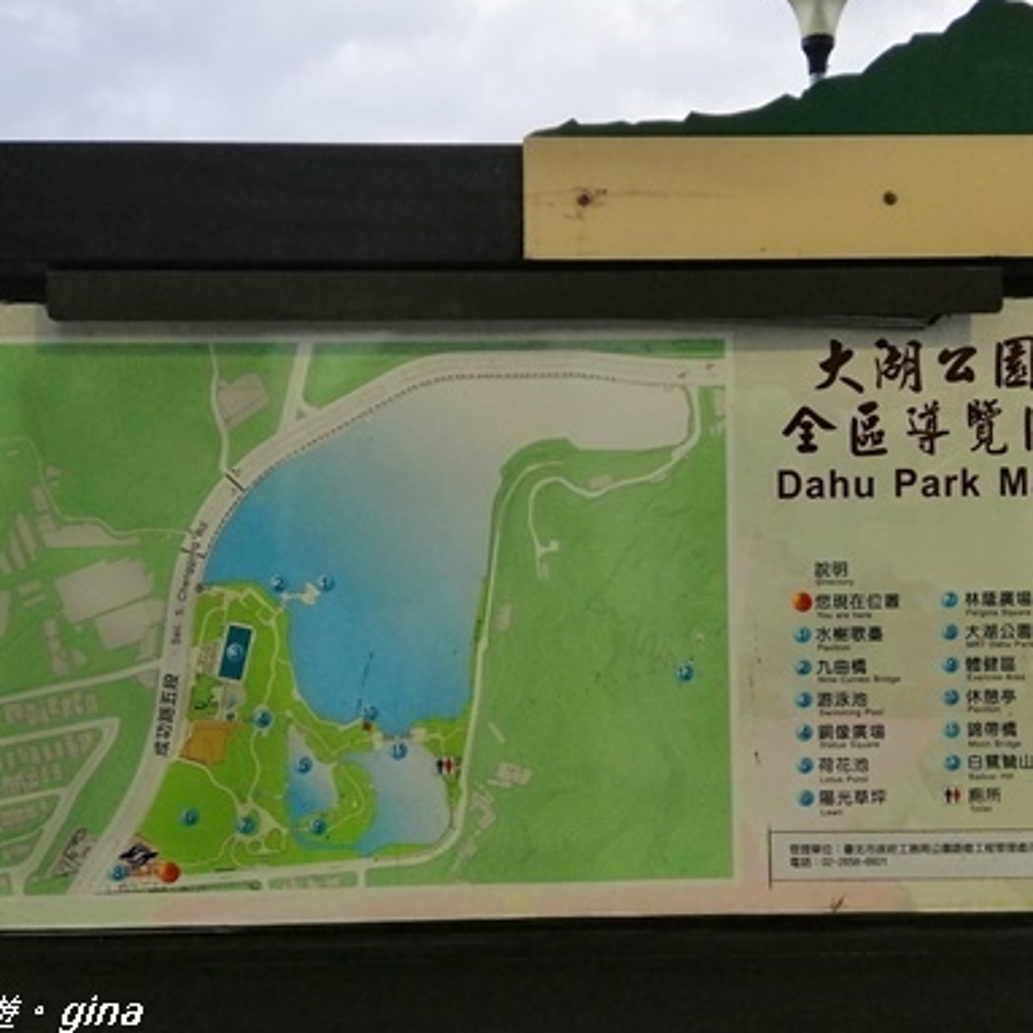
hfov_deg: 46.0
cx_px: 553
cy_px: 485
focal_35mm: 36
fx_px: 1215
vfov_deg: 46.0
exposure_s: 1/60
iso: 160
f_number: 2.2
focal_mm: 3.81
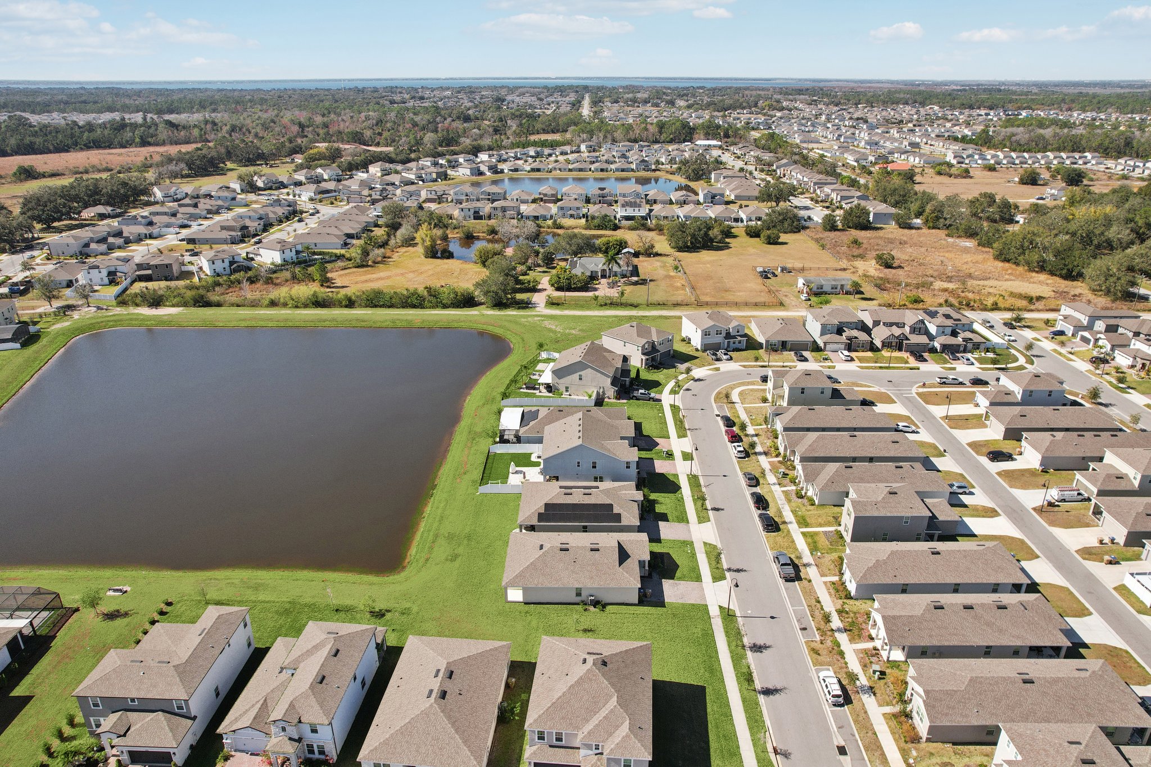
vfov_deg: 57.2
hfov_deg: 78.6
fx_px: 703
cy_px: 384
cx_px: 576
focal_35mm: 22
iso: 150
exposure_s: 1/2000
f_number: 2.8
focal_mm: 8.4
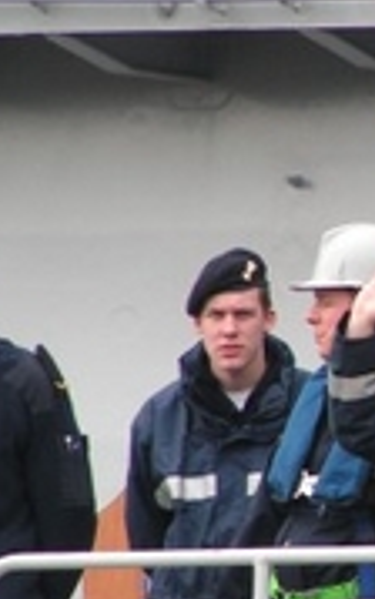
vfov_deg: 1.9
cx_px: 613
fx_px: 18414
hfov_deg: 1.2
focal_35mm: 1127
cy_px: 323
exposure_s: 1/400
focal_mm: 63
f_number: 3.7
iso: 80
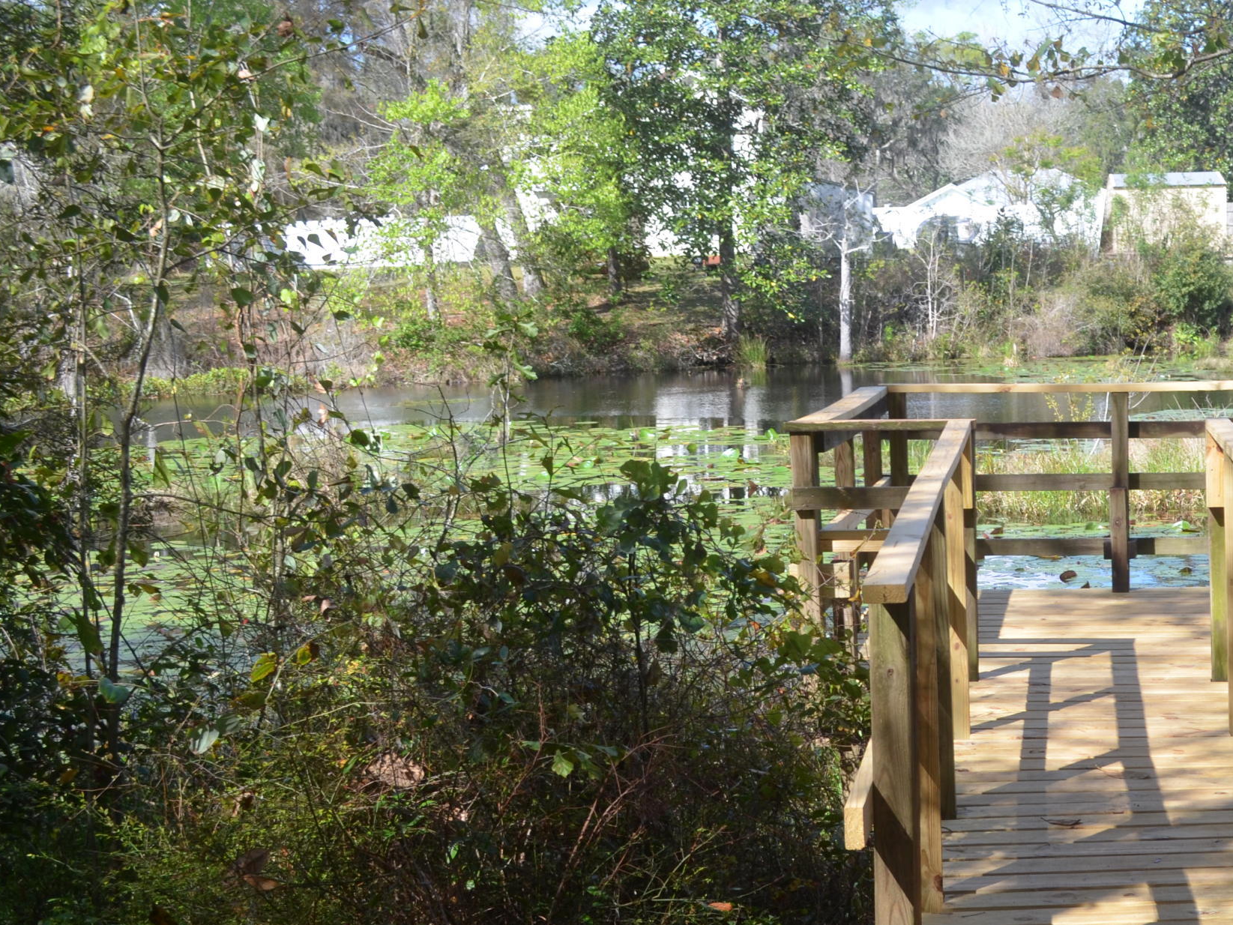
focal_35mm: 63
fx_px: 2244
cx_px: 1034
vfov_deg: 23.2
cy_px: 619
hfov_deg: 29.8
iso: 200
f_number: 7.1
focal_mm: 24
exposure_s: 1/200
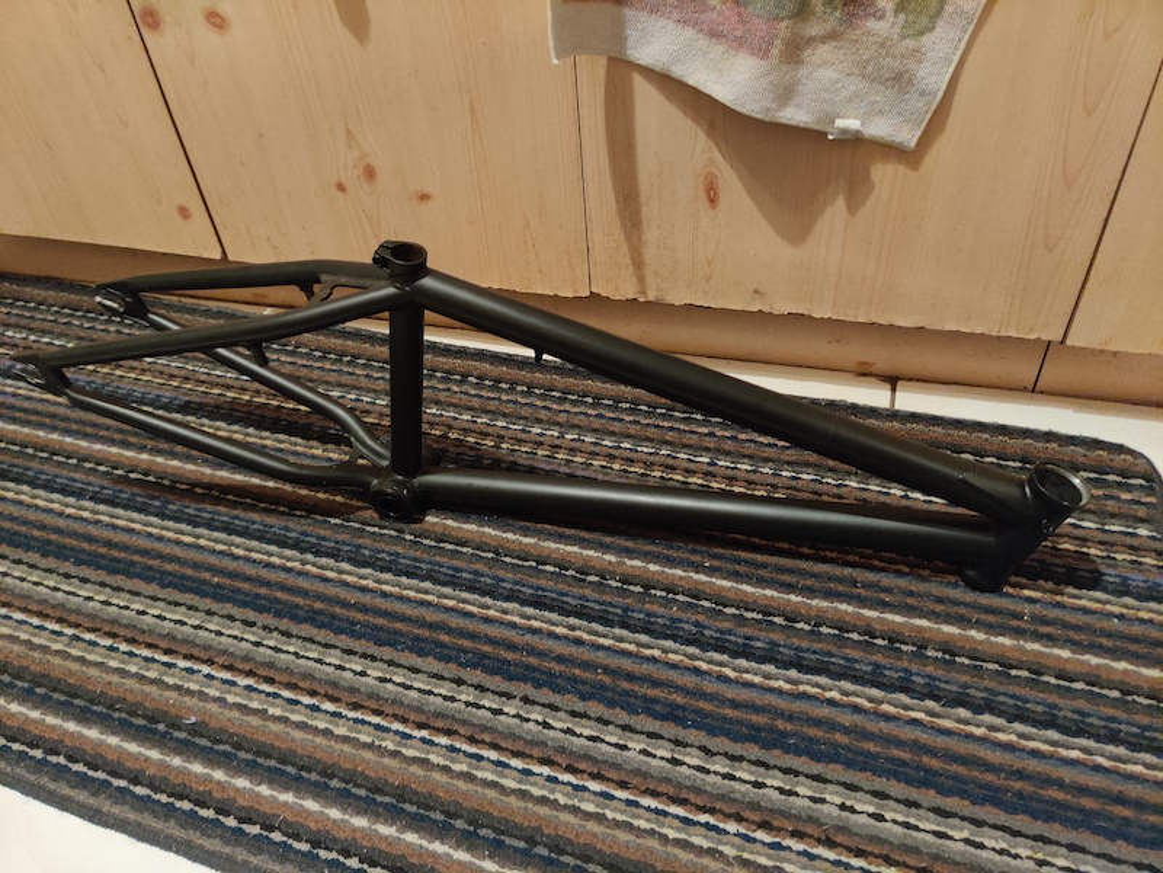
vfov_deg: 51.4
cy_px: 436
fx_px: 907
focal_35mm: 27
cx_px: 582
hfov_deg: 65.3
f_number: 1.65
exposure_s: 1/17
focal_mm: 4.75
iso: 2000
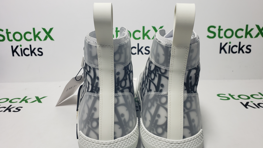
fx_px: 202
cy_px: 79
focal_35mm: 29
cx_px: 130
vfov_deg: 40.2
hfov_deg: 66.1
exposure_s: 1/229
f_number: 2.4
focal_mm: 4.3
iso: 50
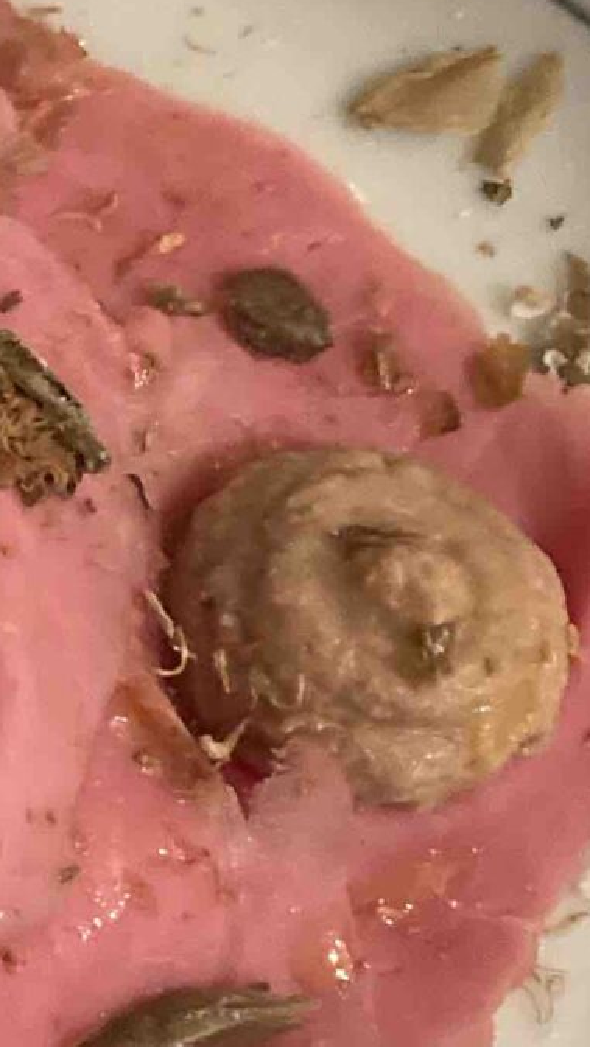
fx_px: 3223
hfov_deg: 9.9
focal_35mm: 116
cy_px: 549
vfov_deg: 18.5
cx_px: -450
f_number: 1.8
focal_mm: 3.99
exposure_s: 1/25
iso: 500
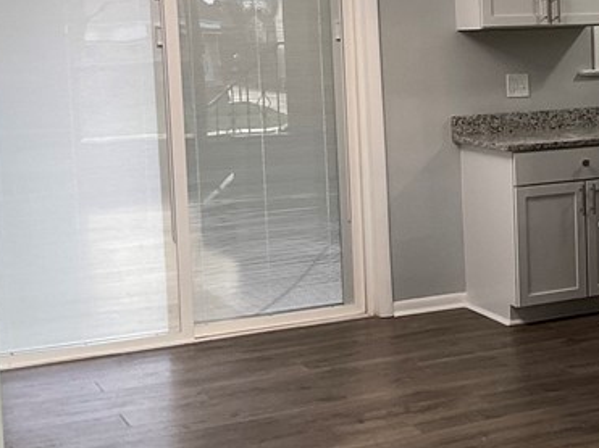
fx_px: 1384
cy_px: 114
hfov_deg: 22.9
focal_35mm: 80
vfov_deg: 18.3
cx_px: 675
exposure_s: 1/60
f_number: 1.8
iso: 64
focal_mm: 3
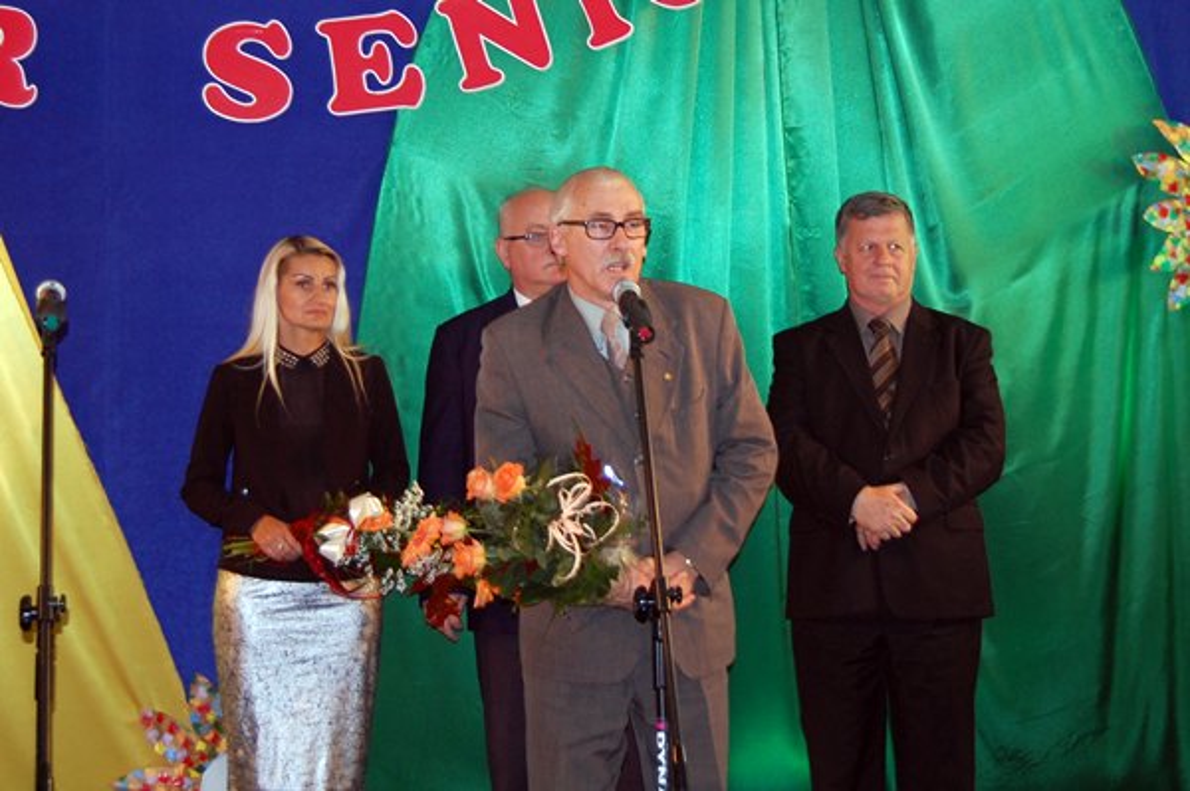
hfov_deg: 41.1
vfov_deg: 28.0
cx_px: 595
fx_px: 1585
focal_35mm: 48
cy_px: 396
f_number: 4.5
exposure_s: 1/60
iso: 400
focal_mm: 32
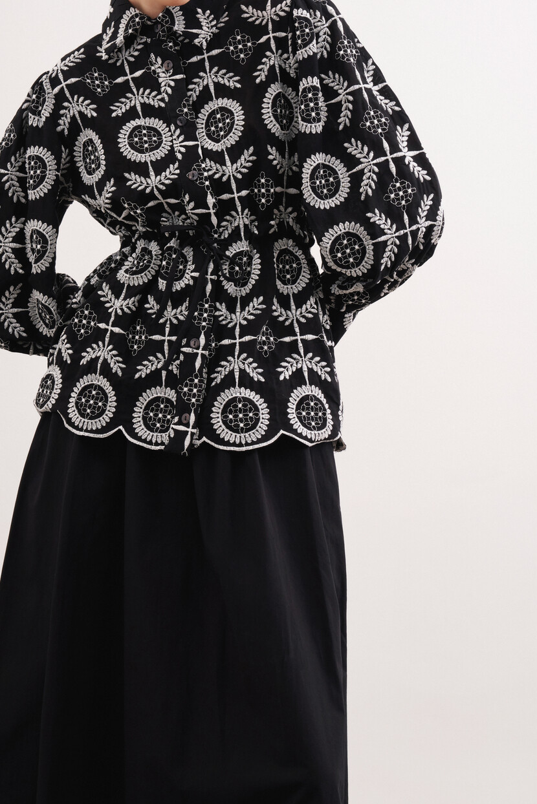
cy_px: 271
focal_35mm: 81
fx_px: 1811
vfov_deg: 24.9
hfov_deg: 16.8
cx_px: 186
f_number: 11
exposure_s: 1/160
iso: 400
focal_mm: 56
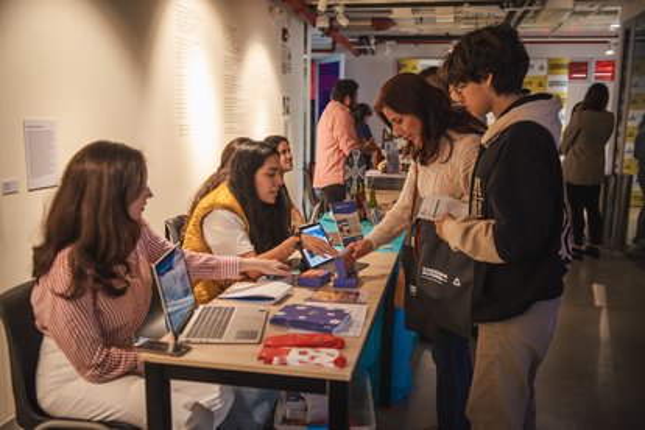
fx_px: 609
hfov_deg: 55.8
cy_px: 215
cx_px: 322
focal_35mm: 34
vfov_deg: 38.9
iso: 560
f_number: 2.8
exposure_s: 1/125
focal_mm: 34
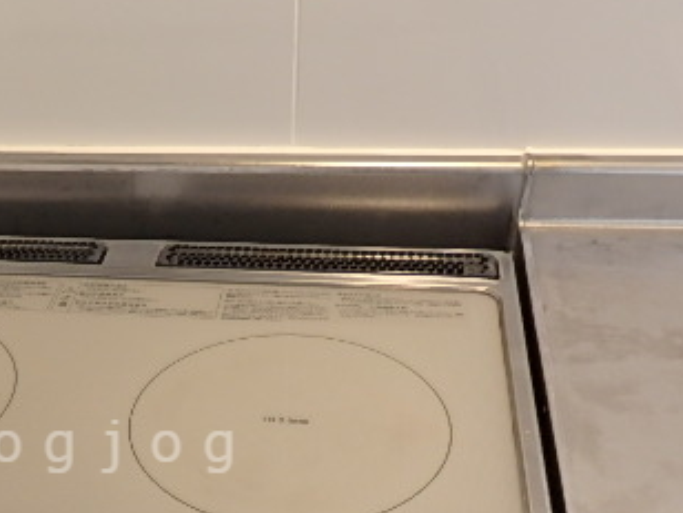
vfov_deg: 27.2
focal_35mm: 52
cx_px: 93
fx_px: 1026
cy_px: 446
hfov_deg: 35.1
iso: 160
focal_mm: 4.5
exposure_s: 1/30
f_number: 3
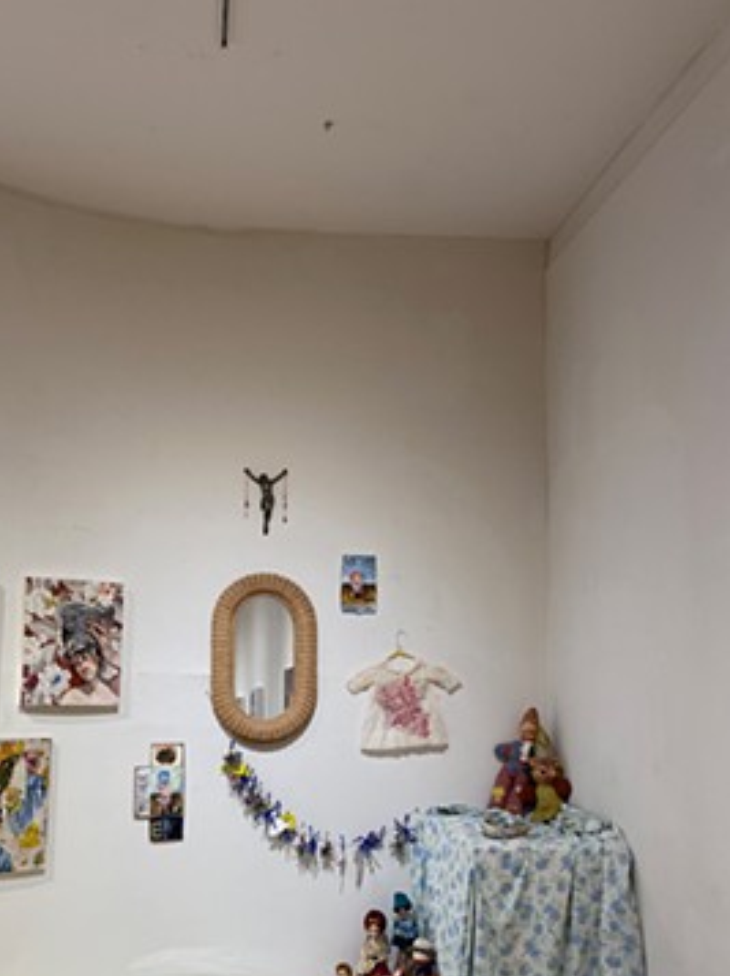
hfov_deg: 40.1
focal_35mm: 35
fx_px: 986
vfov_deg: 52.1
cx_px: 241
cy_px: 607
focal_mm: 4.2
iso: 80
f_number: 1.8
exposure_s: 1/120
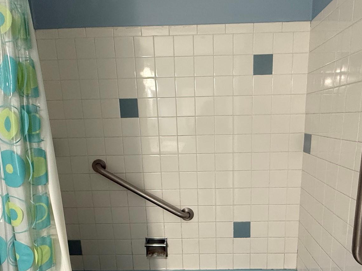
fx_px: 261
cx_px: 204
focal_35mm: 25
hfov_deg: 69.1
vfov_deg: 54.2
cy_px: 170
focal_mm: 2.22
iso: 400
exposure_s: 1/60
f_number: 2.2
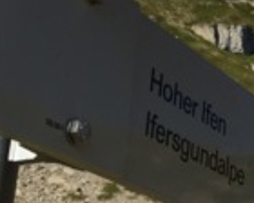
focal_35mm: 119
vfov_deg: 13.0
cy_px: 78
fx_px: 895
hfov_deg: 14.7
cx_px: 418
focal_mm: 4.15
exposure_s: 1/2326
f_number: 2.2
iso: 32
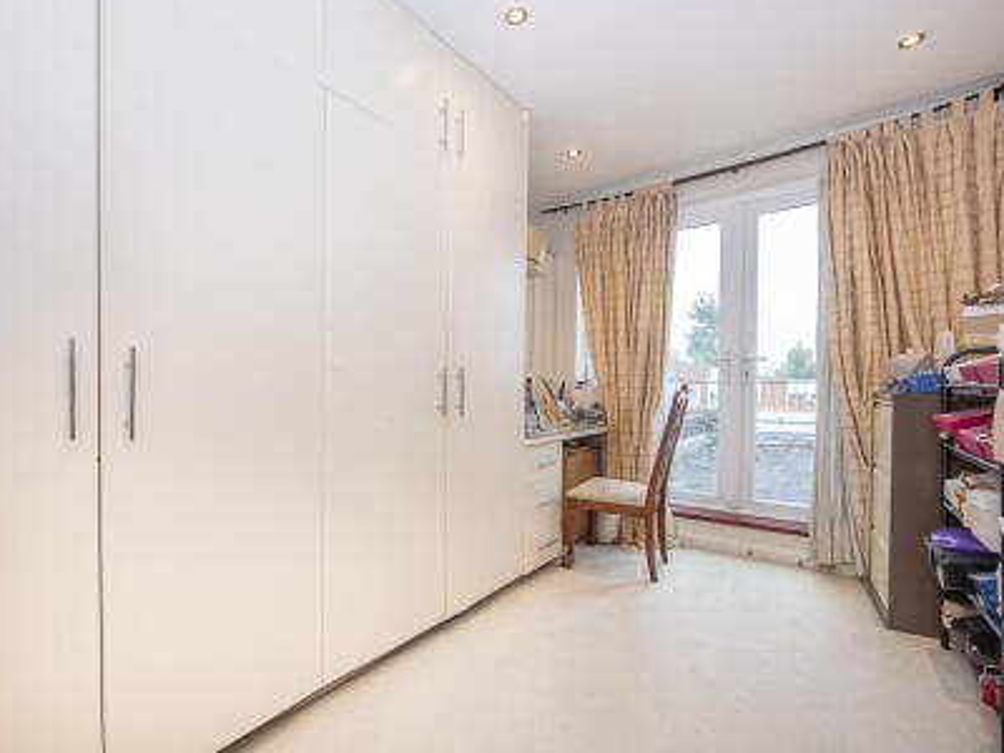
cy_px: 388
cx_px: 449
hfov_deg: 94.2
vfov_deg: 78.1
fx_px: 464
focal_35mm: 16
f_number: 6.3
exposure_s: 1/40
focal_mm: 14
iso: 500
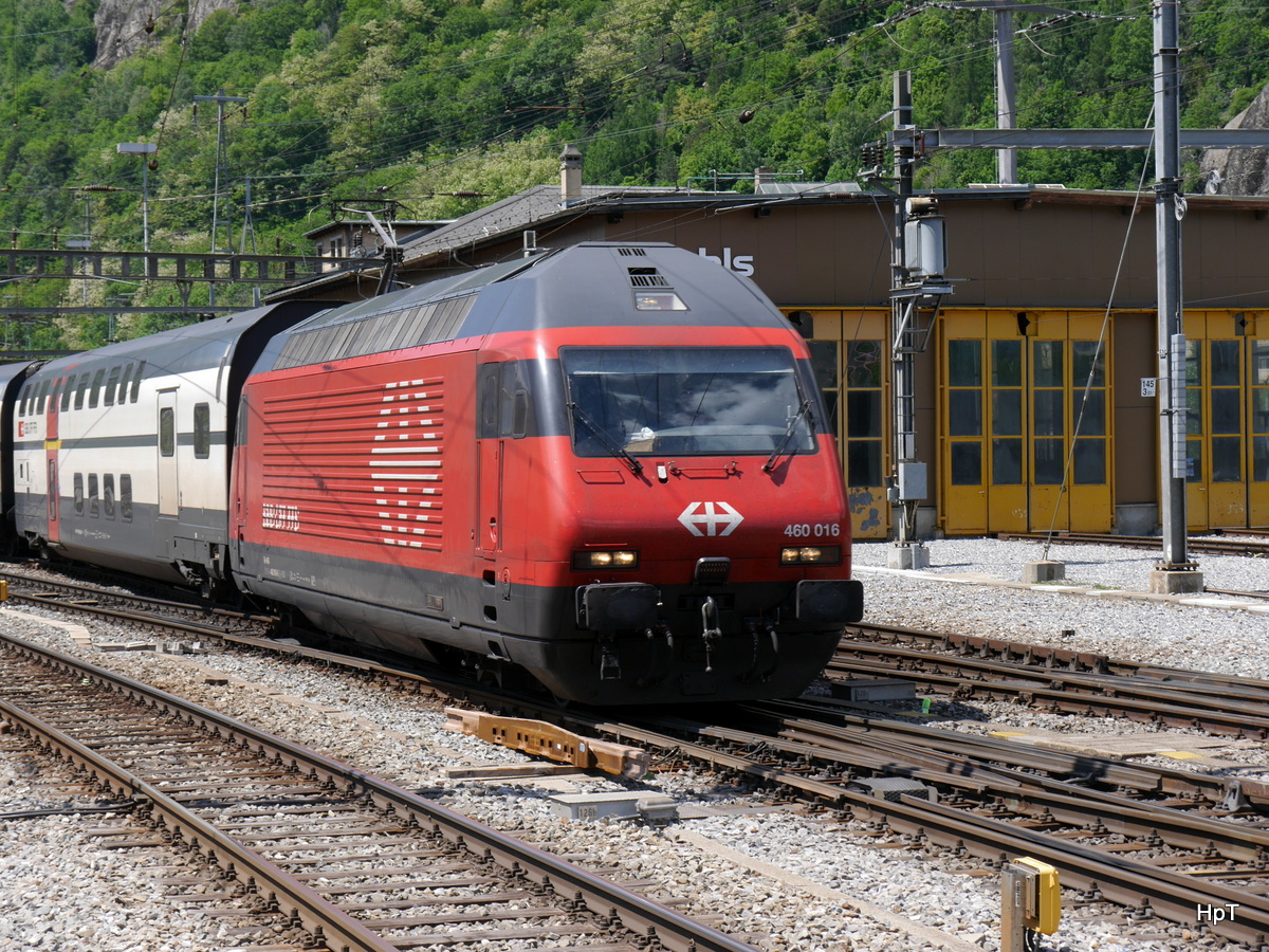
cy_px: 476
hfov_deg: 23.3
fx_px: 3079
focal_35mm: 84
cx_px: 634
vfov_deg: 17.6
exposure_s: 1/250
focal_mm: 42
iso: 160
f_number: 8
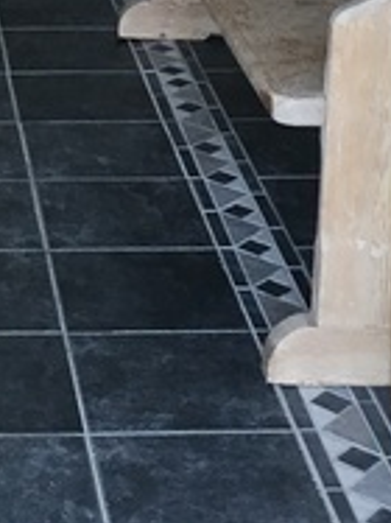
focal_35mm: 119
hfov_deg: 12.2
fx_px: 1794
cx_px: -81
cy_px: -280
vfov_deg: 15.2
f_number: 2.2
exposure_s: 1/33
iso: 50
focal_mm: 4.15
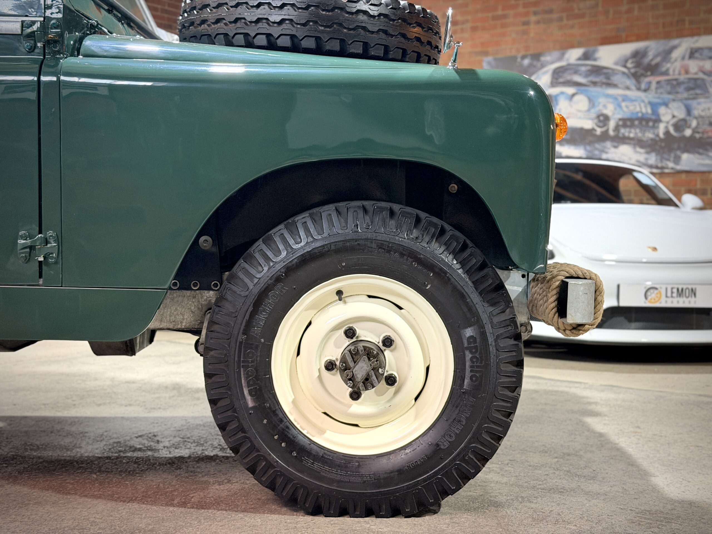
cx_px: 356
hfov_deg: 39.7
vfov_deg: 30.3
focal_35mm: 48
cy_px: 267
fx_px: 987
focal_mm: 6.76
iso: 320
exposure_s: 1/33
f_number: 1.78
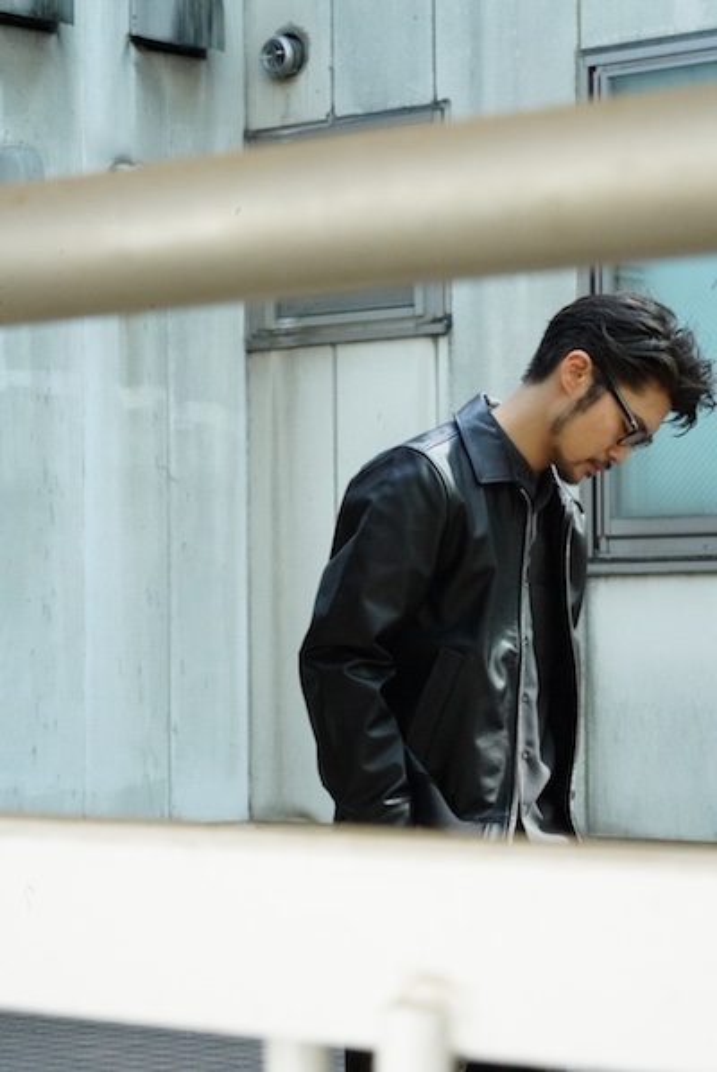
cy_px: 536
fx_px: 3129
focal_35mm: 105
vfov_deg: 19.4
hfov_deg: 13.1
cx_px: 358
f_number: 22
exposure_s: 1/400
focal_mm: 105
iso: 16000
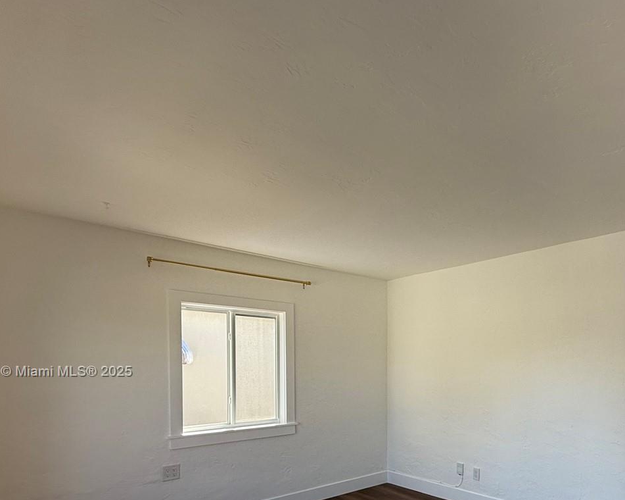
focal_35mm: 23
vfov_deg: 57.9
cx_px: 448
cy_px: 372
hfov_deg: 69.1
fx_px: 425
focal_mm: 2.22
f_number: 2.2
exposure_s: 1/220
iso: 64
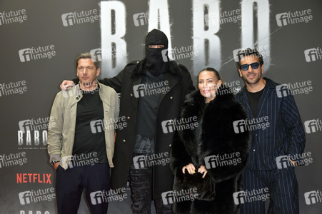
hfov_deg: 42.8
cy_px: 107
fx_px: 411
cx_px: 161
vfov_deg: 29.2
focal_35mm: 46
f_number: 5.6
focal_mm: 46
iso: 1250
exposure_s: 1/250
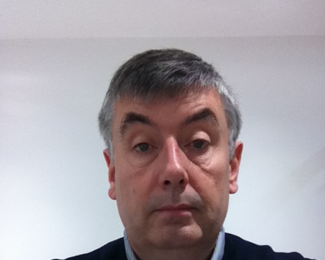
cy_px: 197
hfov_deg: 40.3
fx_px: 442
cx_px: 161
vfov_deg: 32.1
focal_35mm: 46
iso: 160
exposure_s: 1/30
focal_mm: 3.85
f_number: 2.4
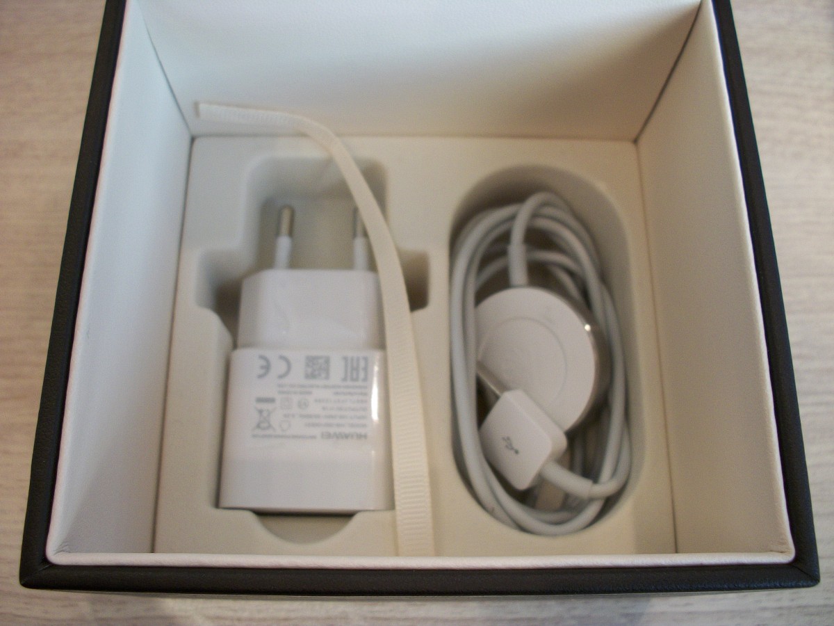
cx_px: 417
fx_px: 843
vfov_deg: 40.7
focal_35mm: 35
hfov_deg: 52.6
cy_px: 313
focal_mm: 6.3
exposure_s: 1/60
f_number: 3.1
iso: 126
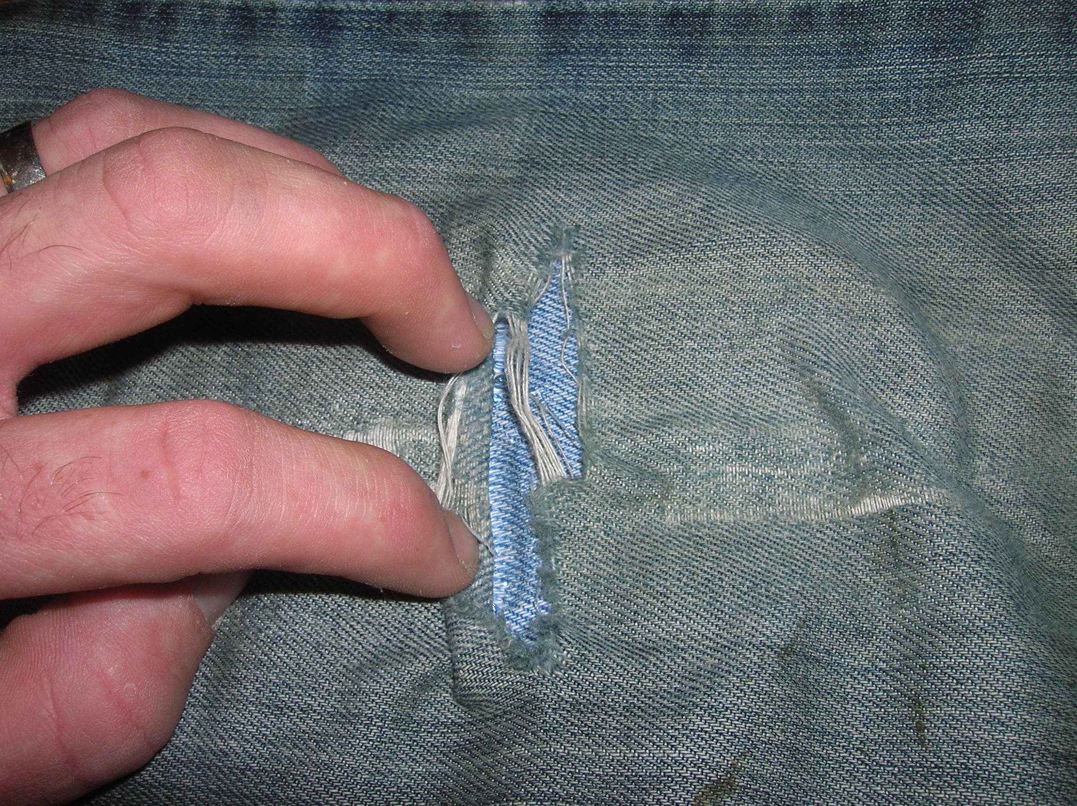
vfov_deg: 41.7
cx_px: 538
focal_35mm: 34
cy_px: 403
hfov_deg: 54.0
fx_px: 1057
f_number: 4.9
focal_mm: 5.7
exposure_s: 1/60.1
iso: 50
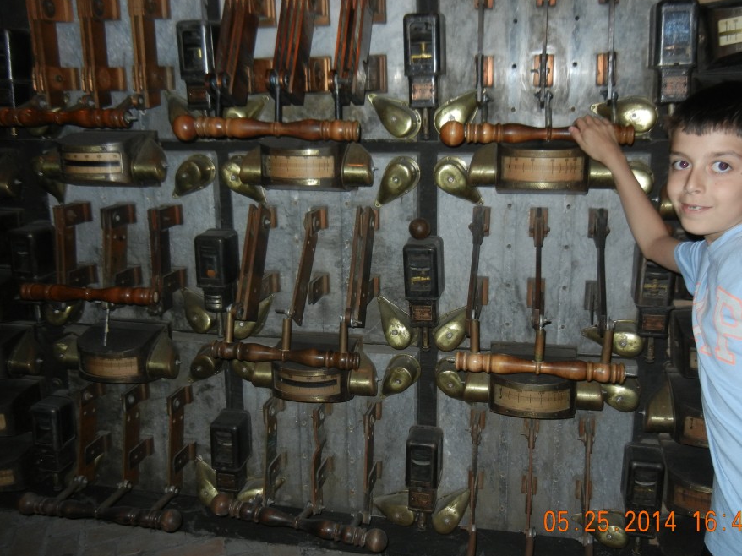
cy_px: 264
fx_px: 750
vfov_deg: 40.7
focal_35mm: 35
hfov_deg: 52.6
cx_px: 377
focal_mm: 5.4
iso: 200
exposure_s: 1/30
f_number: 3.5
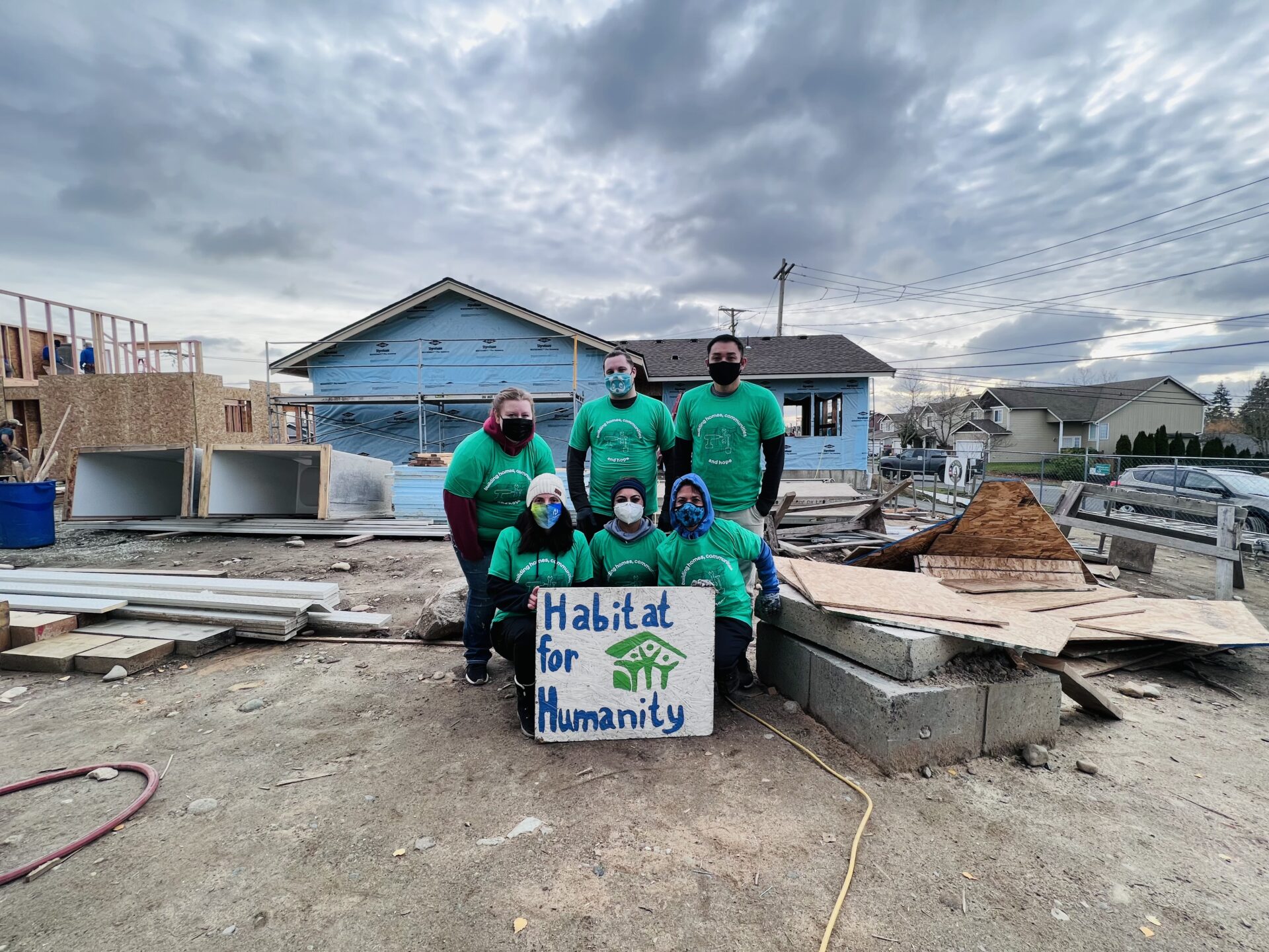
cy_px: 476
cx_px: 634
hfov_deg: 106.2
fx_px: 477
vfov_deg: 89.9
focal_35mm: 13
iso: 32
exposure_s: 1/376
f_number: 1.8
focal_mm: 1.57
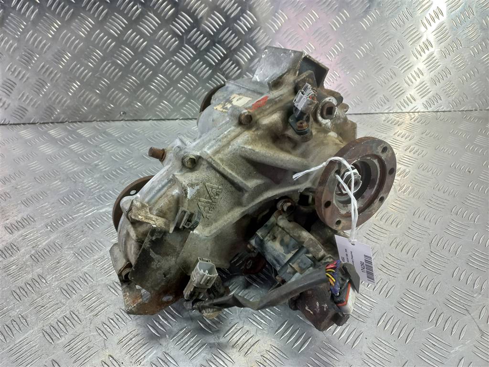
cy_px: 184
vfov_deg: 54.9
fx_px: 353
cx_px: 244
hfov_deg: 69.4
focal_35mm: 25
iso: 80
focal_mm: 4.6
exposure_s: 1/50
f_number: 1.8
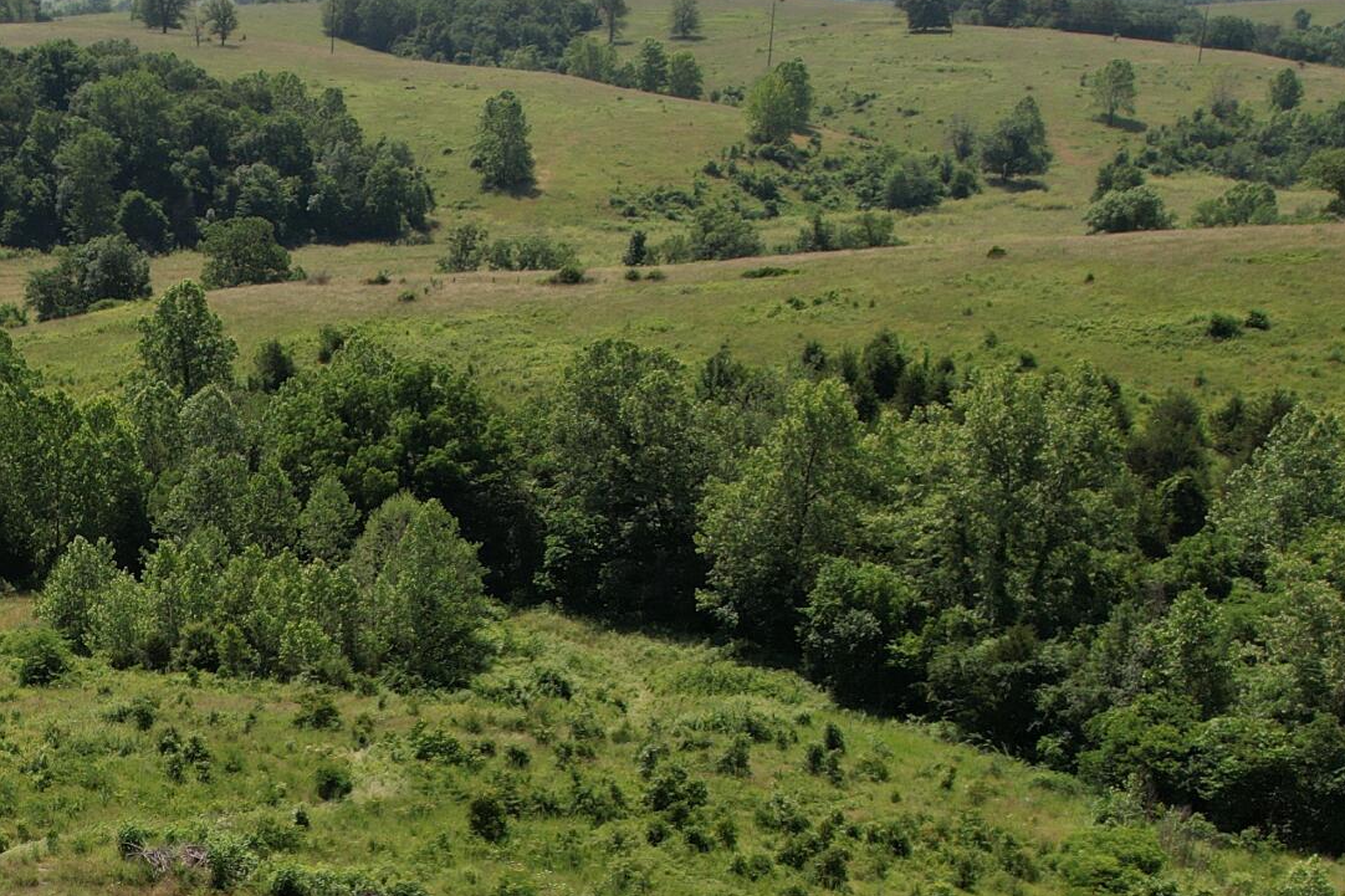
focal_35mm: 61
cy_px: 971
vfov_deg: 21.2
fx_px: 2279
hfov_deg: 30.9
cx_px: 53
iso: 130
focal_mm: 8.38
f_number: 2.8
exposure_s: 1/320
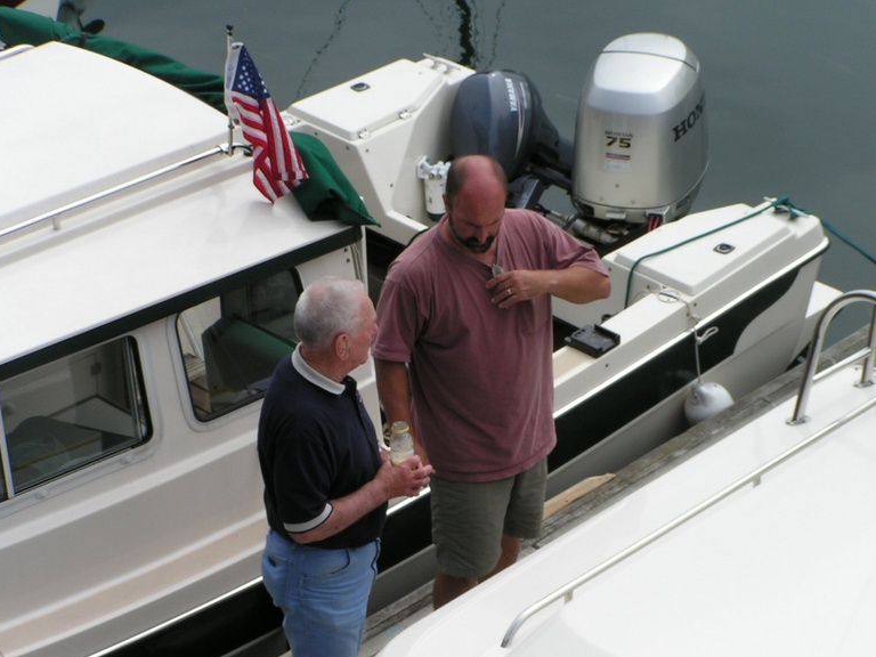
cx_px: 431
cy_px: 341
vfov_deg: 10.0
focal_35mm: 149
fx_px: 3771
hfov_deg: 13.3
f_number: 6.3
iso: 50
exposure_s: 1/400
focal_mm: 21.9
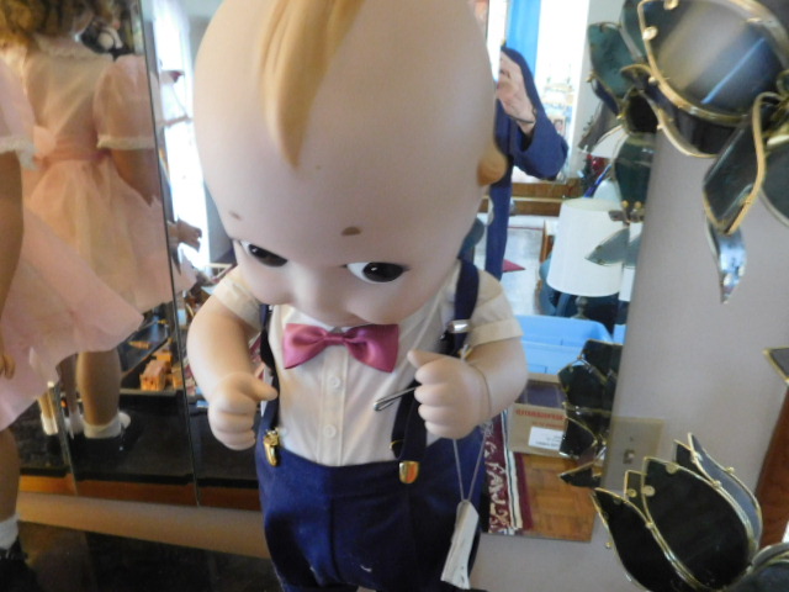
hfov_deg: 69.4
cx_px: 394
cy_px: 296
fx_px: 570
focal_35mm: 25
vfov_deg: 54.9
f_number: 3.4
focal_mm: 4.5
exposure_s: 1/5
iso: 800
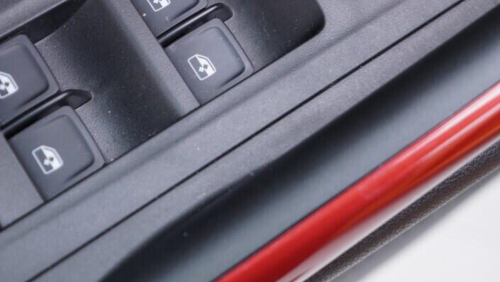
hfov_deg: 27.5
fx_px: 1021
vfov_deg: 15.5
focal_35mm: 77
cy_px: 9
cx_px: 221
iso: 250
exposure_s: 1/40
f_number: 2.8
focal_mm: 24
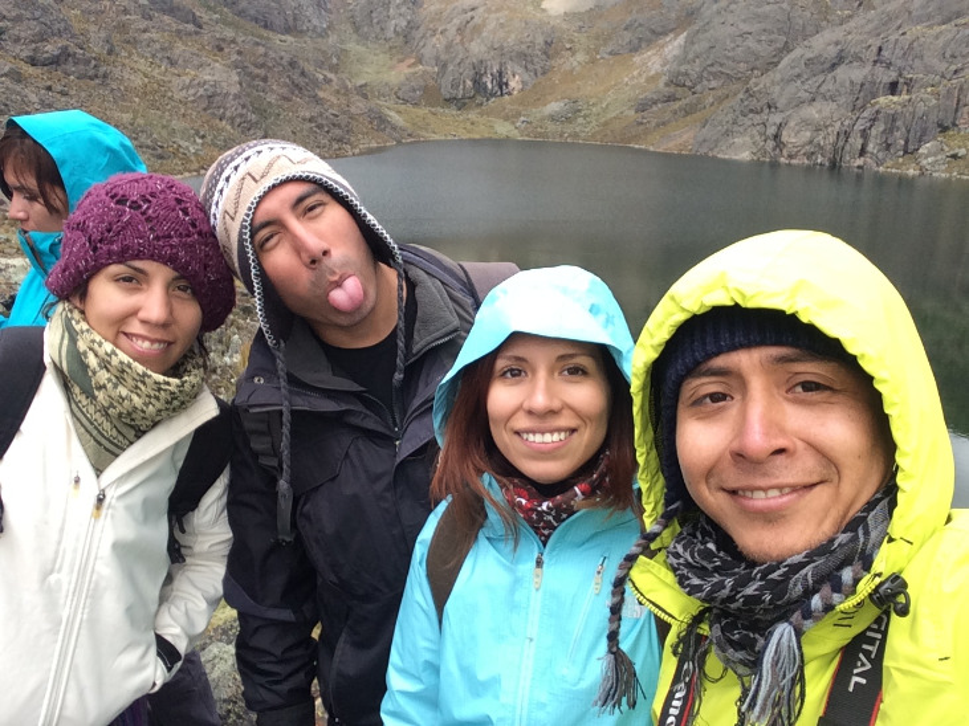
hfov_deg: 58.4
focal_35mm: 31
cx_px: 484
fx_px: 868
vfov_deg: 45.4
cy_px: 363
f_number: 2.4
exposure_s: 1/616
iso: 50
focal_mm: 2.15
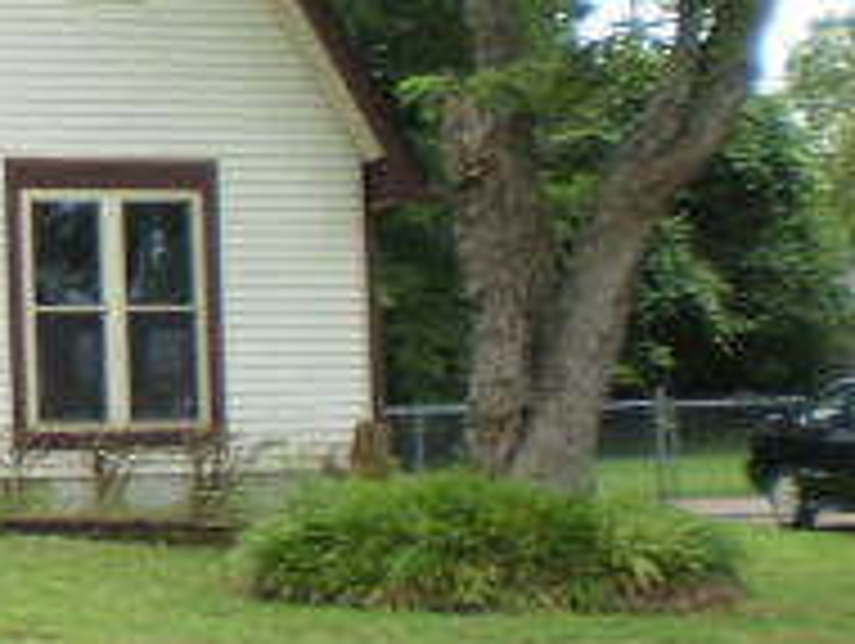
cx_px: -549
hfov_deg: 14.7
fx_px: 2992
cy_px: 180
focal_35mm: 121
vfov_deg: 12.2
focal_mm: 6.3
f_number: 3.1
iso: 64
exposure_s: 1/250
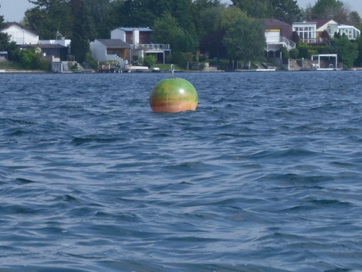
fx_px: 2677
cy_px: 136
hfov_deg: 7.7
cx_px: 181
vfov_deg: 5.8
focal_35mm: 256
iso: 80
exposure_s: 1/250
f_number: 5.9
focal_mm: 22.8
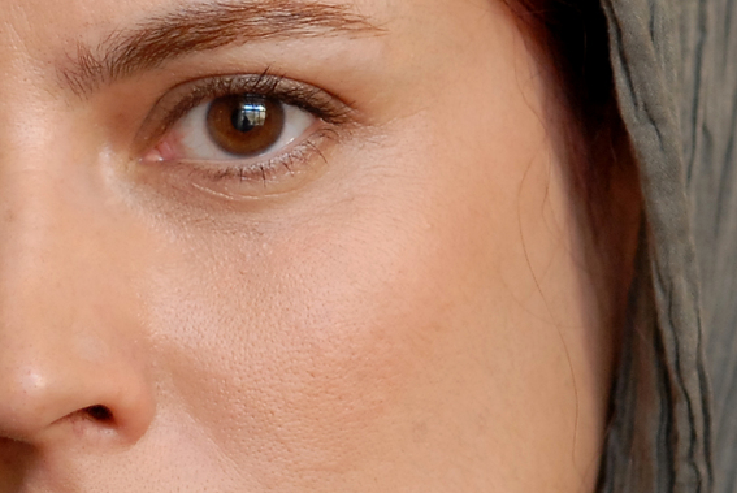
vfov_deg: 3.0
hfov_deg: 4.5
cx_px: 74
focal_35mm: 461
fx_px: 9441
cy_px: 130
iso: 400
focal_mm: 85
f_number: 2.5
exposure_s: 1/80
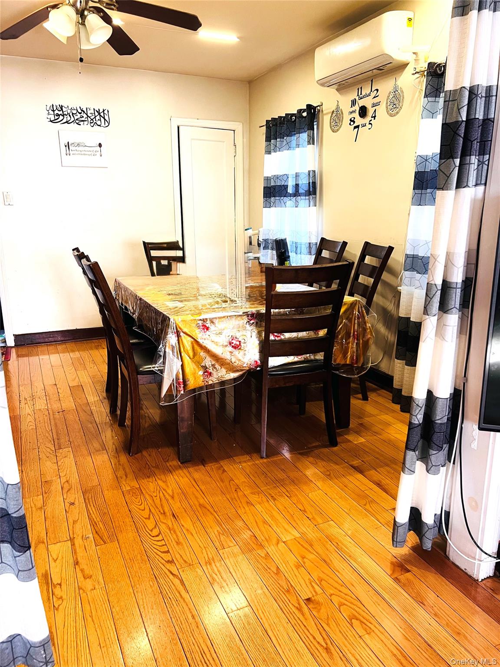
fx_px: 501
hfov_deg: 53.1
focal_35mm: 26
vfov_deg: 67.3
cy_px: 334
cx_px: 250
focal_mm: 5.7
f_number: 1.5
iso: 320
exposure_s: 1/60
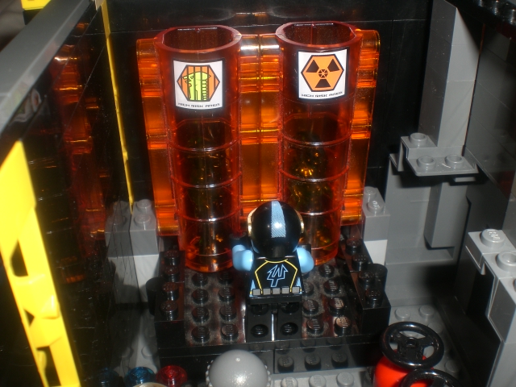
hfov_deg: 49.0
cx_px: 258
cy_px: 194
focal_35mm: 38
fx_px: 566
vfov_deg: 37.7
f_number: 4.4
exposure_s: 1/60
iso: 50
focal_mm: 6.3
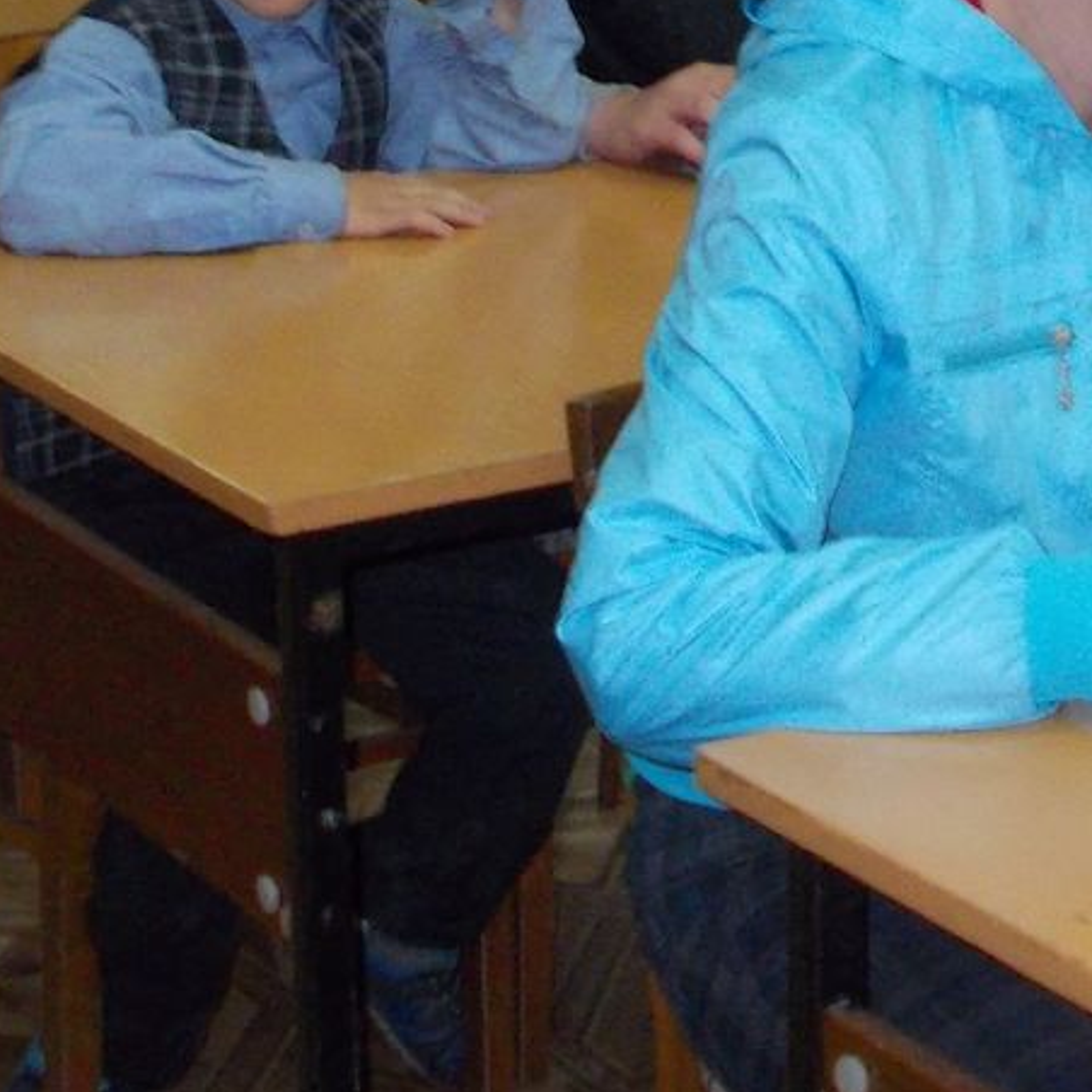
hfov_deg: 14.4
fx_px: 4247
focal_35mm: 119
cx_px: 1094
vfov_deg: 14.1
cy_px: -304
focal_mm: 5.3
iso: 200
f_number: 3.1
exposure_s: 1/30
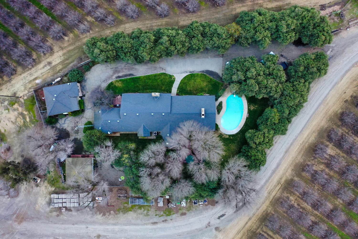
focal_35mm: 28
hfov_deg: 65.5
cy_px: 120
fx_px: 278
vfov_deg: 46.4
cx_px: 179
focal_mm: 10.26
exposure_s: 1/15
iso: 400
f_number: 2.8
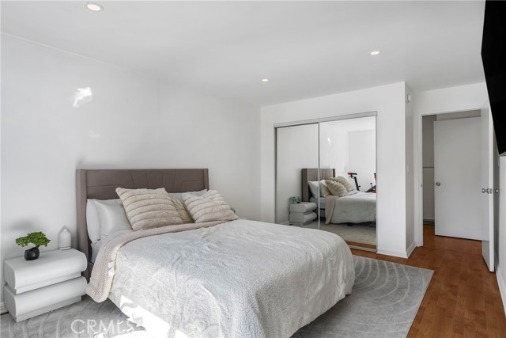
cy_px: 169
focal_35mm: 20
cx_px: 253
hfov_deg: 84.0
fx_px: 281
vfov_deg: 62.0
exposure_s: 1/10
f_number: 9.5
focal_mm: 20
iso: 320
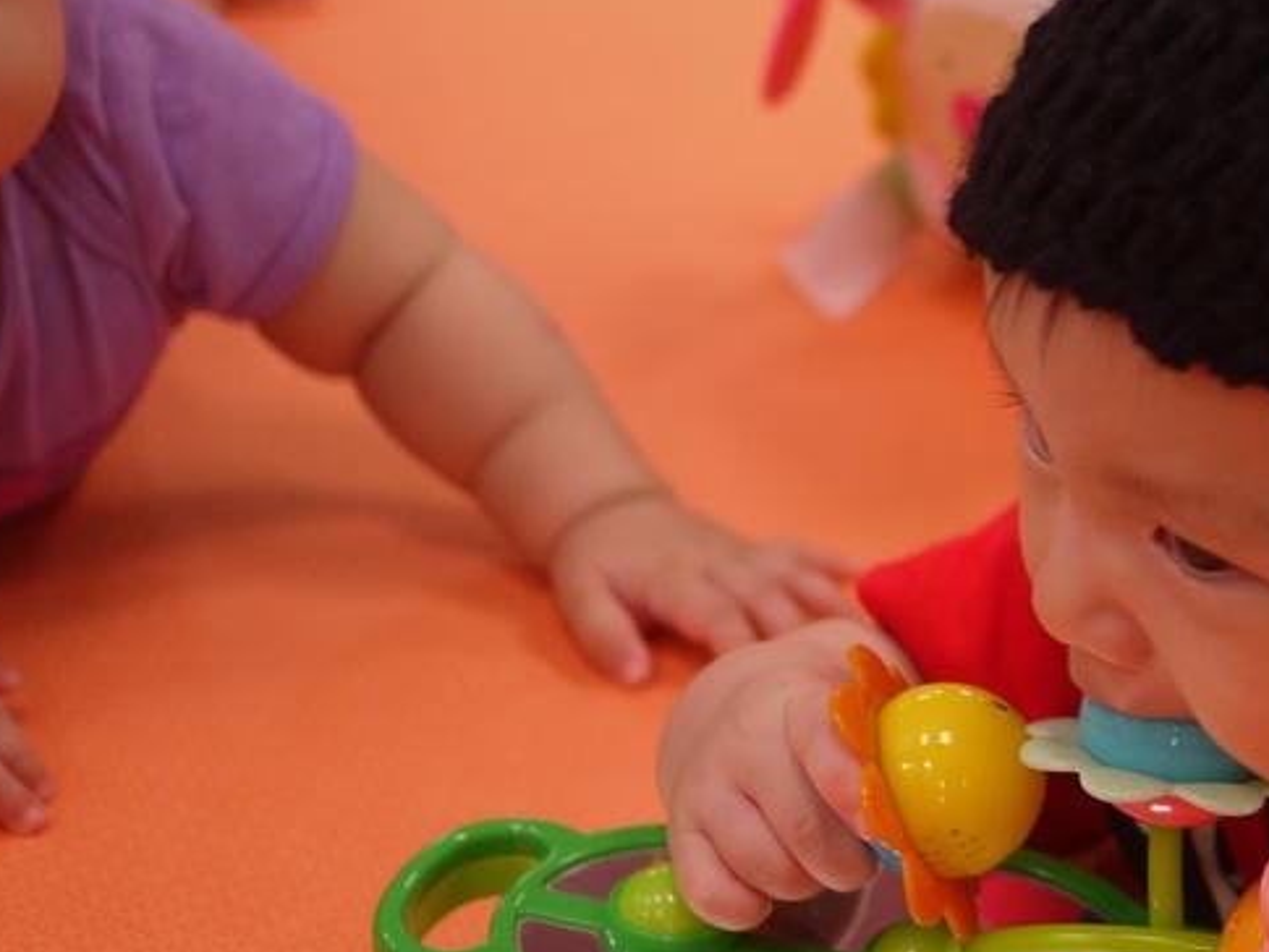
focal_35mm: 99
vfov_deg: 14.9
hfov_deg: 18.9
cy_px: 395
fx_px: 3630
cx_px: 1447
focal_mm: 20
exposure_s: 1/160
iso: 160
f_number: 1.7
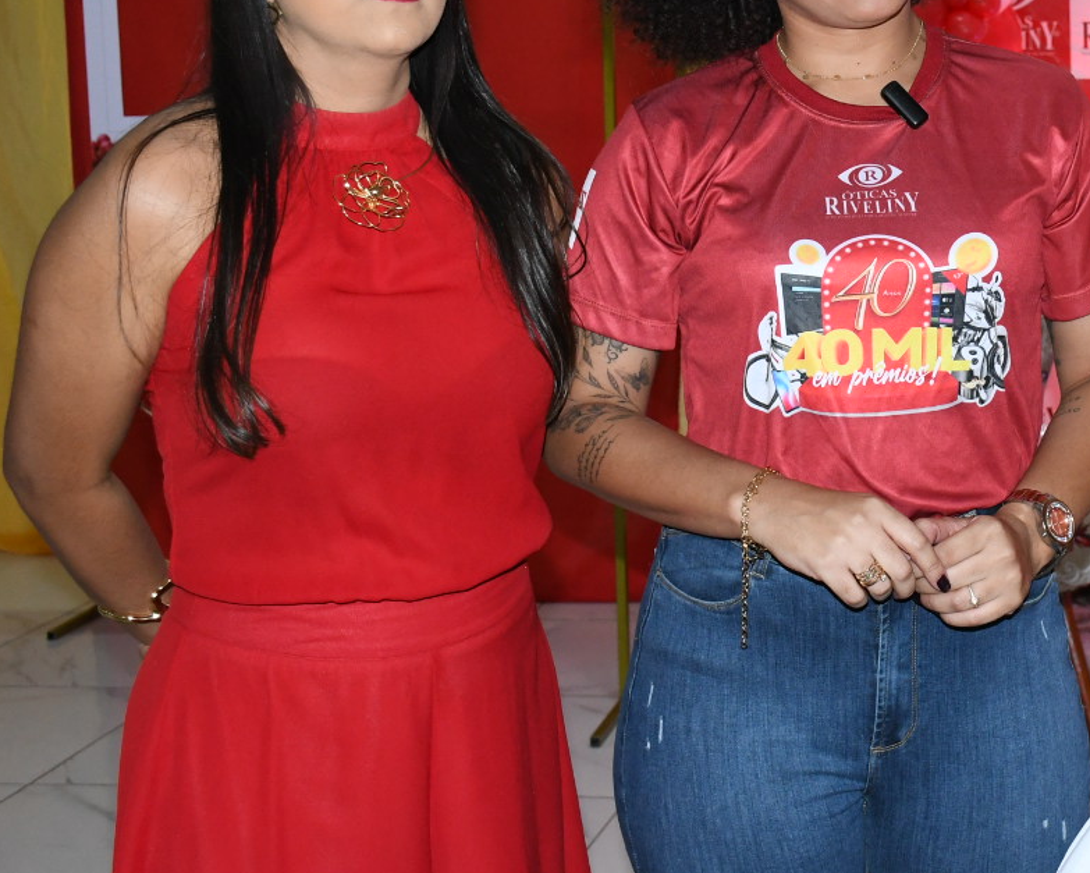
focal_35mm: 66
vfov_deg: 22.8
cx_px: 1011
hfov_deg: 27.5
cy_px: 175
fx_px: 2130
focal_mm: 23
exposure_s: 1/125
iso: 1600
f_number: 5
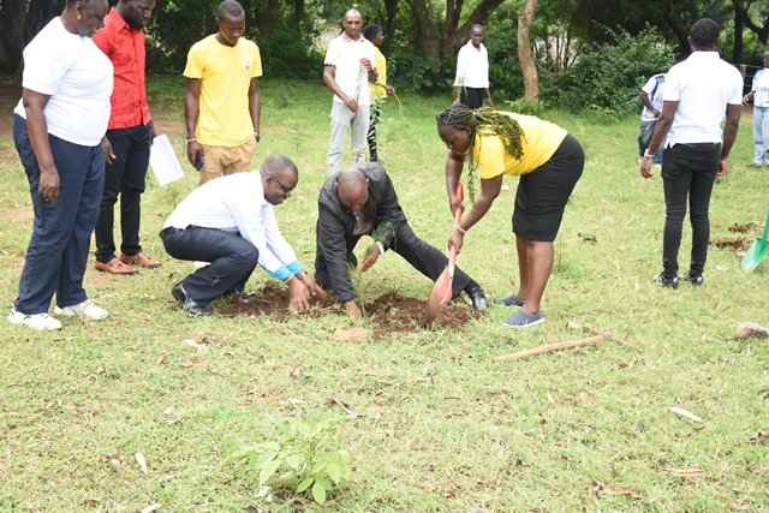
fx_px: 961
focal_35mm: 45
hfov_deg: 43.6
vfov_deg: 29.9
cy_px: 256
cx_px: 384
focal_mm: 30
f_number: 4
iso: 100
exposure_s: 1/60
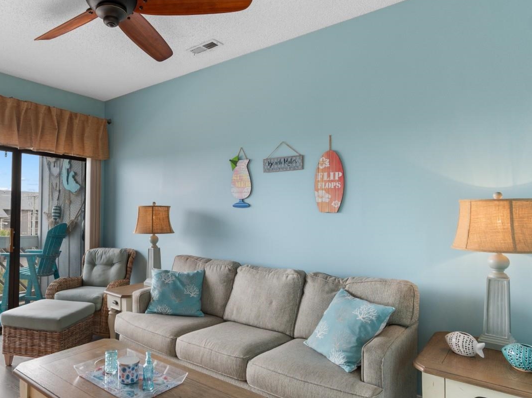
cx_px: 180
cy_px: 212
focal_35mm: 22
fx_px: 338
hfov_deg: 74.2
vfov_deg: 61.0
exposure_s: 1/30
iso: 100
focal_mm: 10
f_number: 4.5
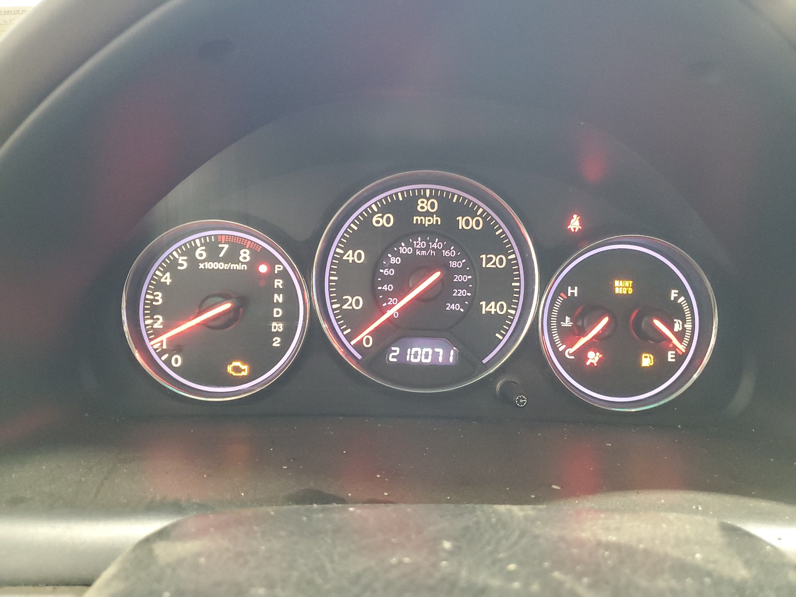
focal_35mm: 26
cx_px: 398
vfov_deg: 53.1
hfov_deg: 67.3
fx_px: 598
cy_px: 298
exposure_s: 1/24
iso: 308
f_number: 1.5
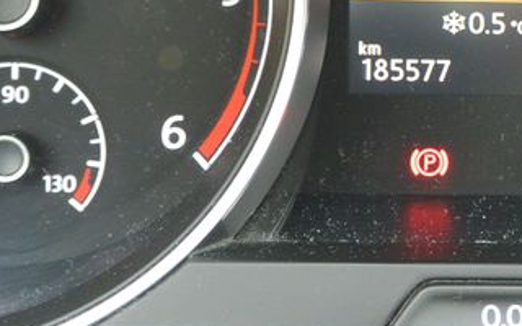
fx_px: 1252
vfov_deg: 14.7
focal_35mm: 88
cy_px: 58
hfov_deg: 22.8
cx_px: 493
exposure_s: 1/60
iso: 560
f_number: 3.5
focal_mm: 10
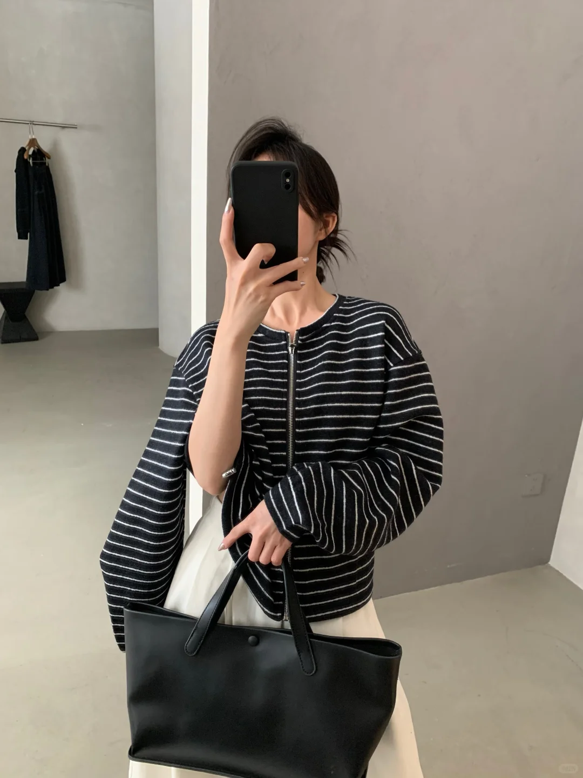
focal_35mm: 26
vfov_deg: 67.3
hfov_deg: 53.1
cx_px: 292
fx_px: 584
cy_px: 389
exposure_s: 1/37
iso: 400
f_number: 1.8
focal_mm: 4.25
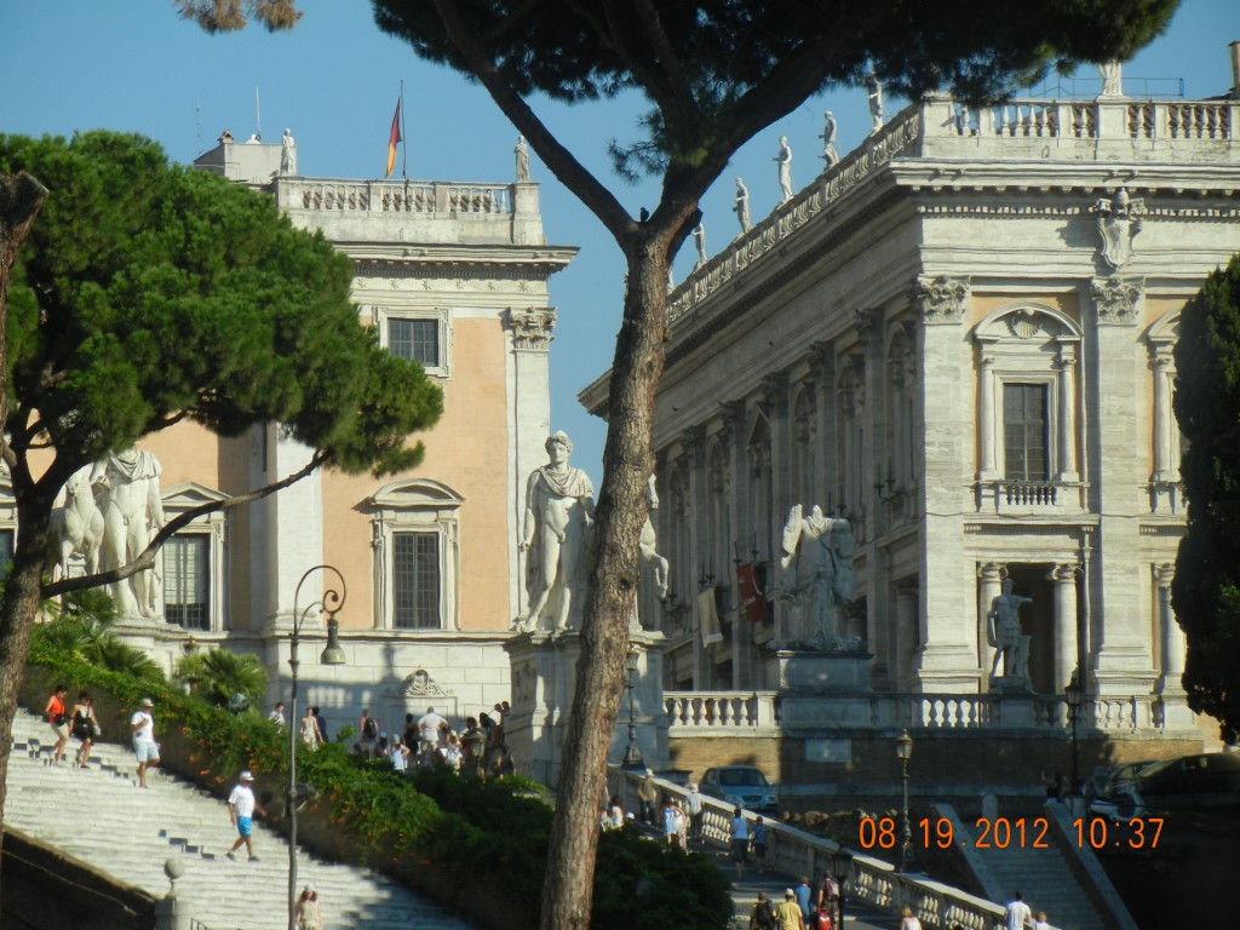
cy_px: 465
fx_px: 7164
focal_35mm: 200
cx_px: 620
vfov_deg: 7.4
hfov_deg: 9.9
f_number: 4.7
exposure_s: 1/810
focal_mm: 36
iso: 160
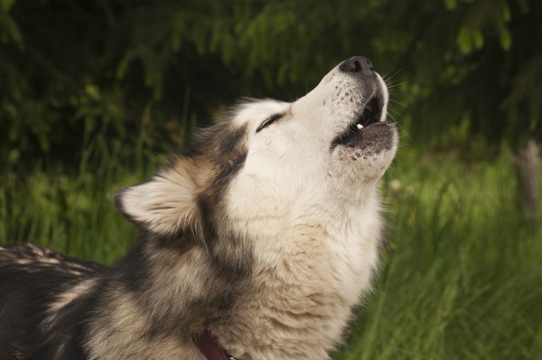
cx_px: 271
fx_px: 1578
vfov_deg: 13.0
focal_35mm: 105
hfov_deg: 19.5
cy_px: 180
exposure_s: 1/80
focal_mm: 70
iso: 200
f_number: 8
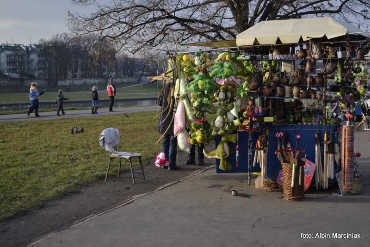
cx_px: 185
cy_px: 124
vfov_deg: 23.8
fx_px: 586
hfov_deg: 35.0
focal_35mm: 57
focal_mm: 38
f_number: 5
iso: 400
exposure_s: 1/500
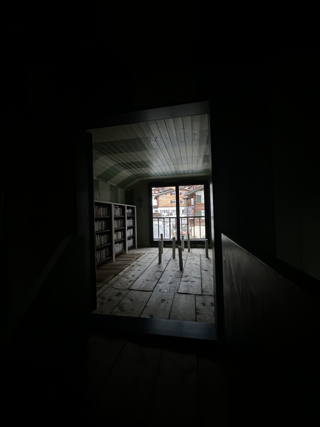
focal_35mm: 14
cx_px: 160
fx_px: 173
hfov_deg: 85.7
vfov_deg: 102.1
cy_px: 214
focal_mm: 2.22
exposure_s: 1/50
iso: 800
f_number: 2.2
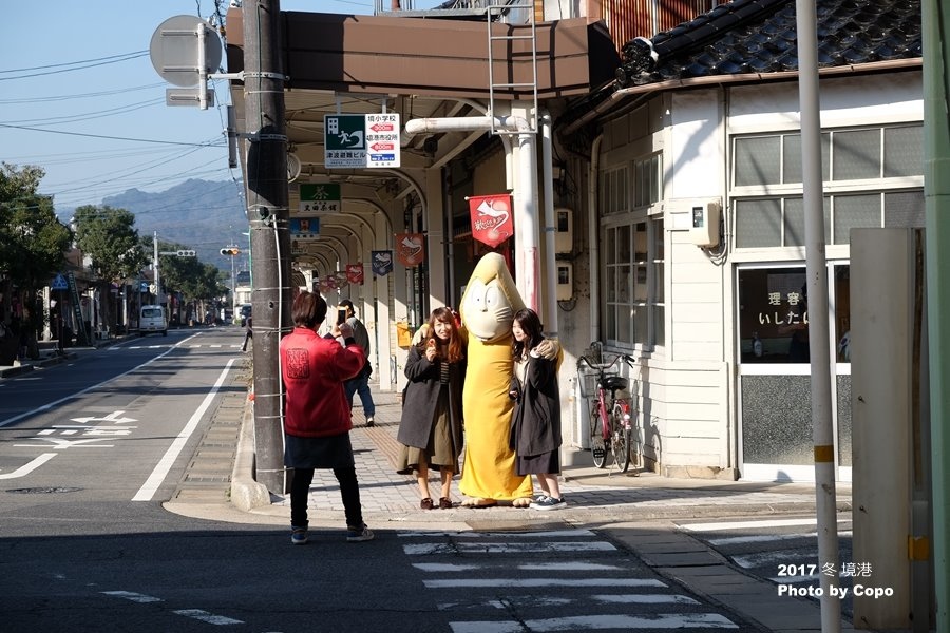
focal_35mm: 83
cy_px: 316
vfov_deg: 16.5
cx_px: 475
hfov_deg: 24.5
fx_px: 2190
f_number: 6.4
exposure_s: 1/450
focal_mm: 55
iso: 200
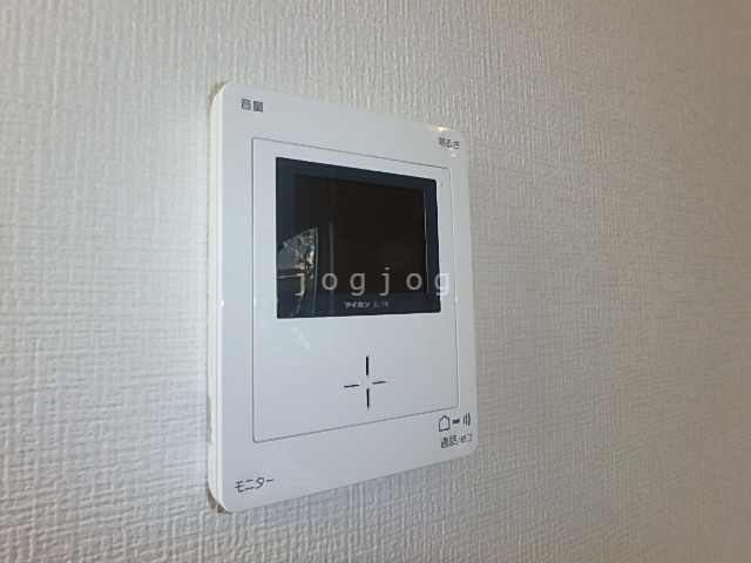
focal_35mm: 21
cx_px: 376
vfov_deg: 63.4
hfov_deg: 79.0
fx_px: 456
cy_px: 282
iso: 250
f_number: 6
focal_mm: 3.7
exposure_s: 1/30
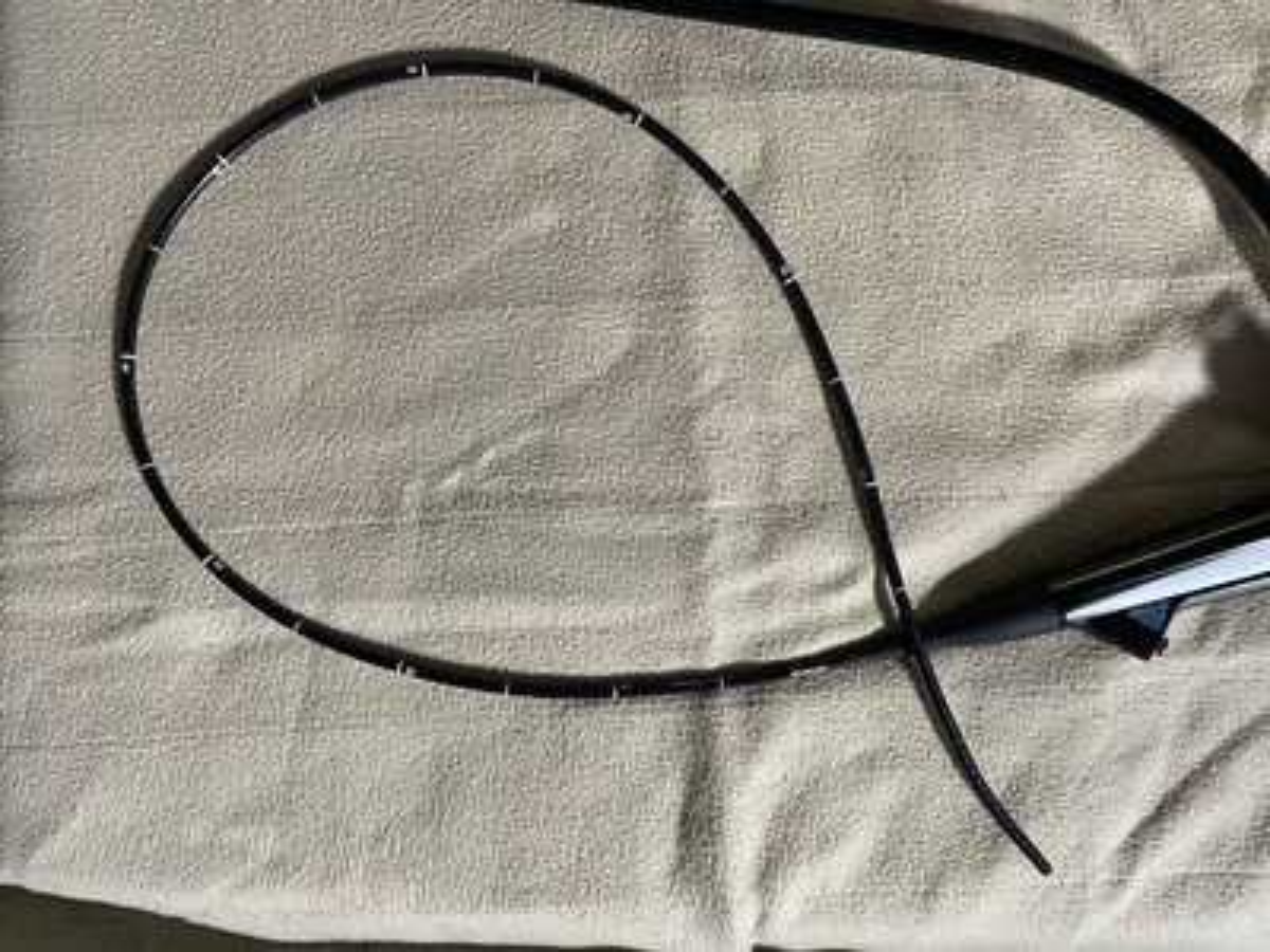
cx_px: 635
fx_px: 954
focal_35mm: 26
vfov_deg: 53.1
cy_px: 476
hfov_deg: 67.3
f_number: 1.6
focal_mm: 4.2
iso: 320
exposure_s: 1/50
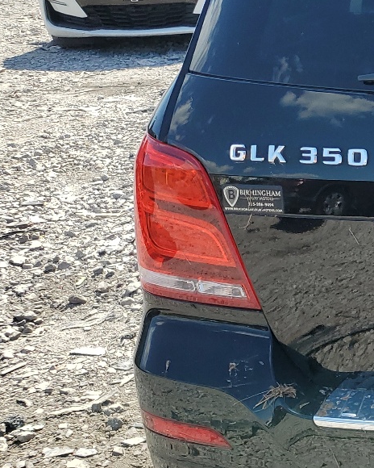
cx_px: 636
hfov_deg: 18.2
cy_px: 221
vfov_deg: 27.1
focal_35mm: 70
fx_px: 969
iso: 50
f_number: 1.5
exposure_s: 1/1429
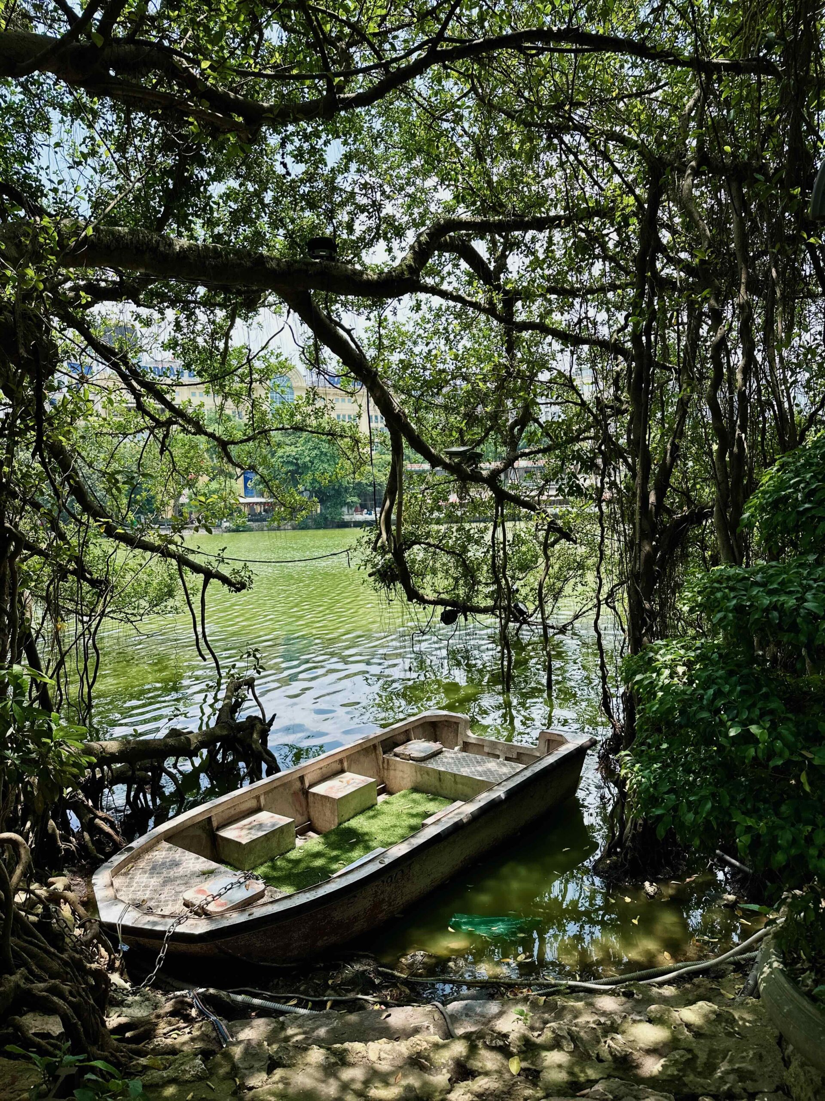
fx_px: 763
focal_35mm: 24
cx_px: 412
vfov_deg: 71.6
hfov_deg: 56.8
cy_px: 550
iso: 80
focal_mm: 6.86
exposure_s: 1/1119
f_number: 1.78
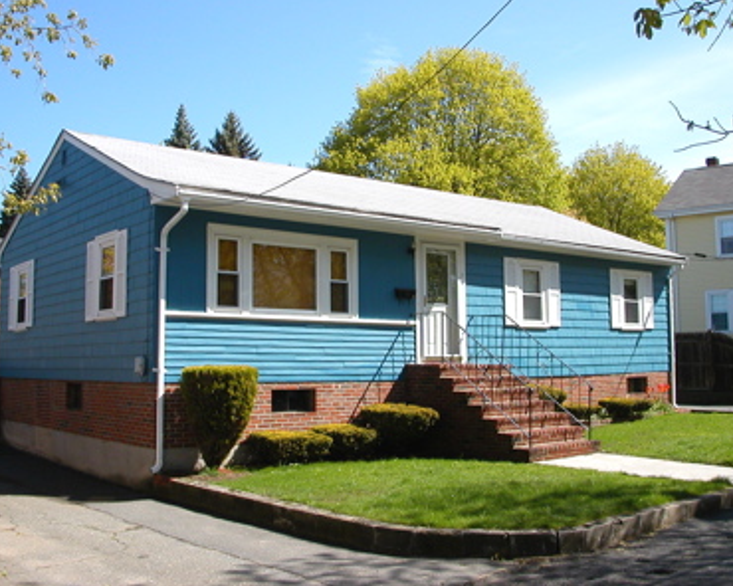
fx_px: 846
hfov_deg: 46.8
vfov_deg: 38.2
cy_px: 291
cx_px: 380
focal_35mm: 39
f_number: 4.5
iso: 100
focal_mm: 5.6
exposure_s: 1/438
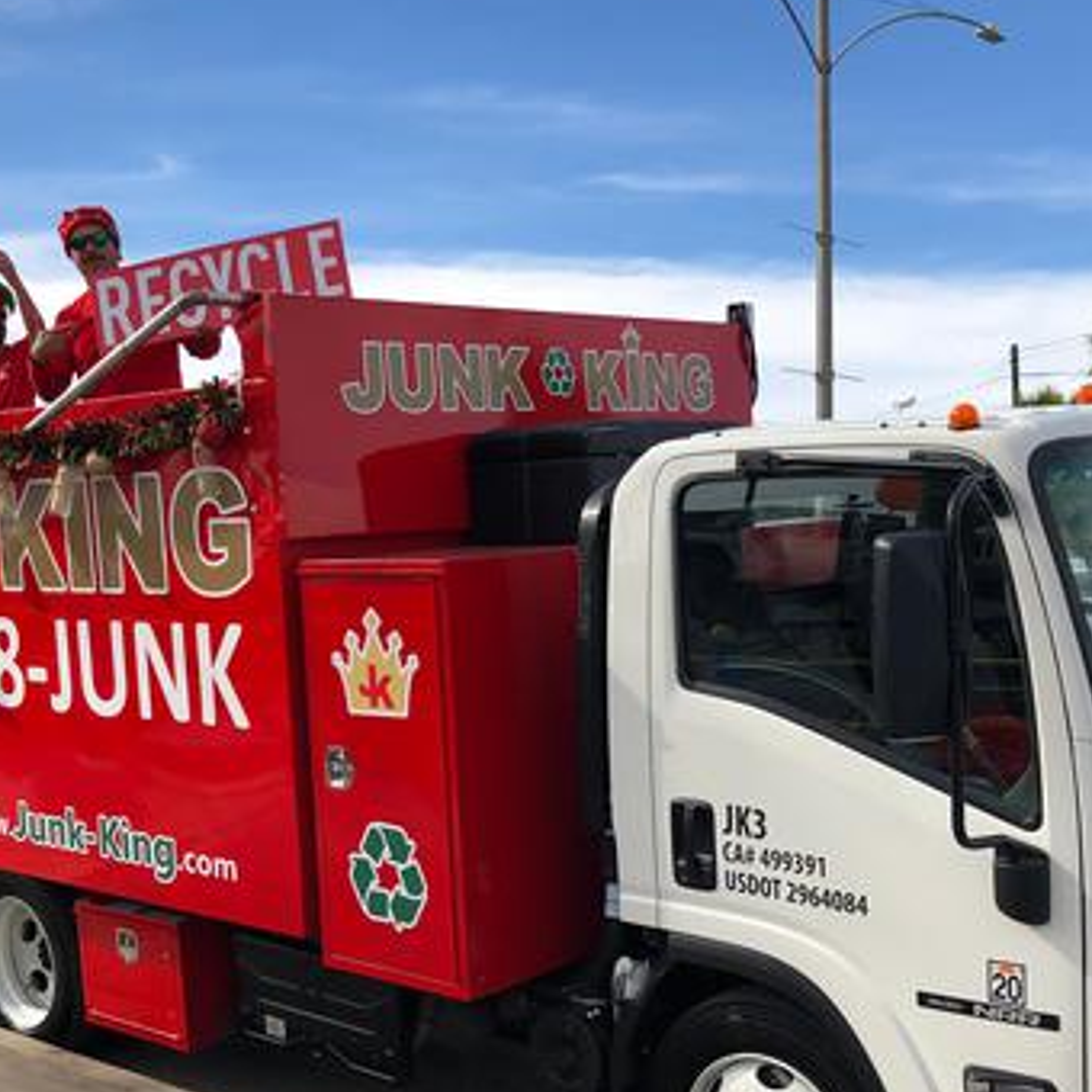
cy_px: 642
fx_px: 1606
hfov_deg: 37.5
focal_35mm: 45
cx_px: 503
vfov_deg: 37.4
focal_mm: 3.99
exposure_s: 1/1548
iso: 20
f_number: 1.8
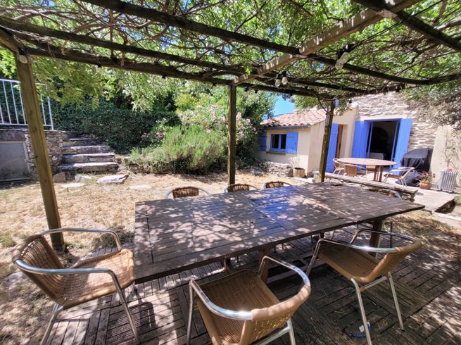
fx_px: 186
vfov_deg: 85.6
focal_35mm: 14
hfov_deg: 102.1
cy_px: 168
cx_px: 226
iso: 40
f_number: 2.2
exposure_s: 1/417
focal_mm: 1.74
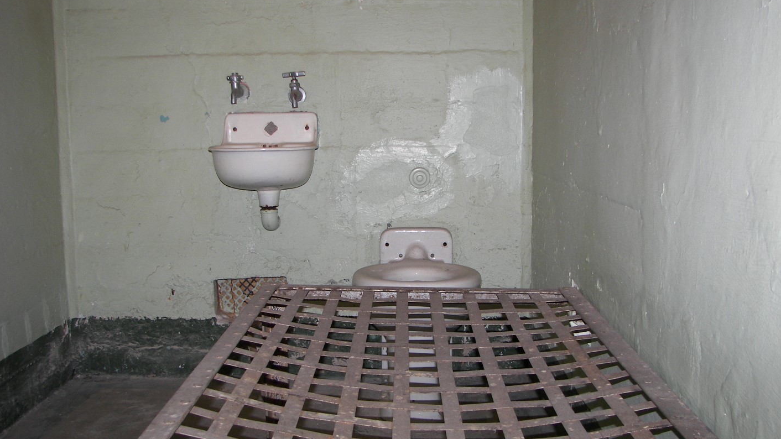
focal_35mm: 40
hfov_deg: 50.5
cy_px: 220
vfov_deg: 29.7
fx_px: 828
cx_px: 388
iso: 64
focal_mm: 6
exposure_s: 1/30
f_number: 2.8
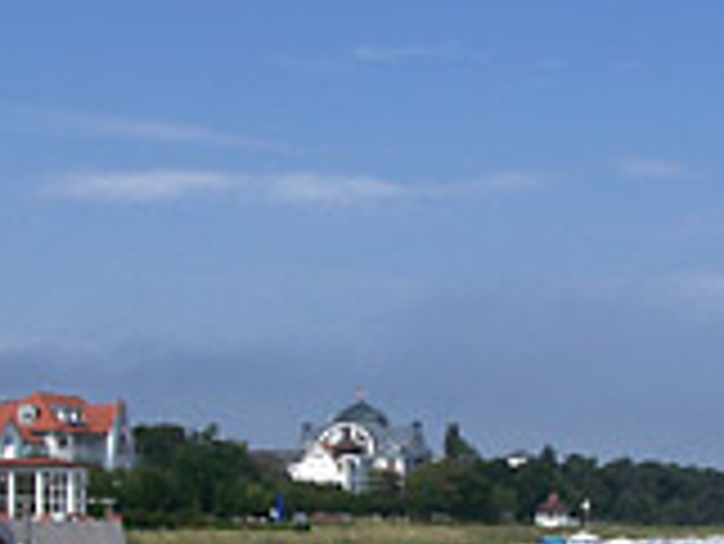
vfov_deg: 16.4
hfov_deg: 21.9
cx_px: 450
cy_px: 492
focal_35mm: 89
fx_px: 1863
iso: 64
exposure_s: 1/640
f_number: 5.6
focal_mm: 6.3
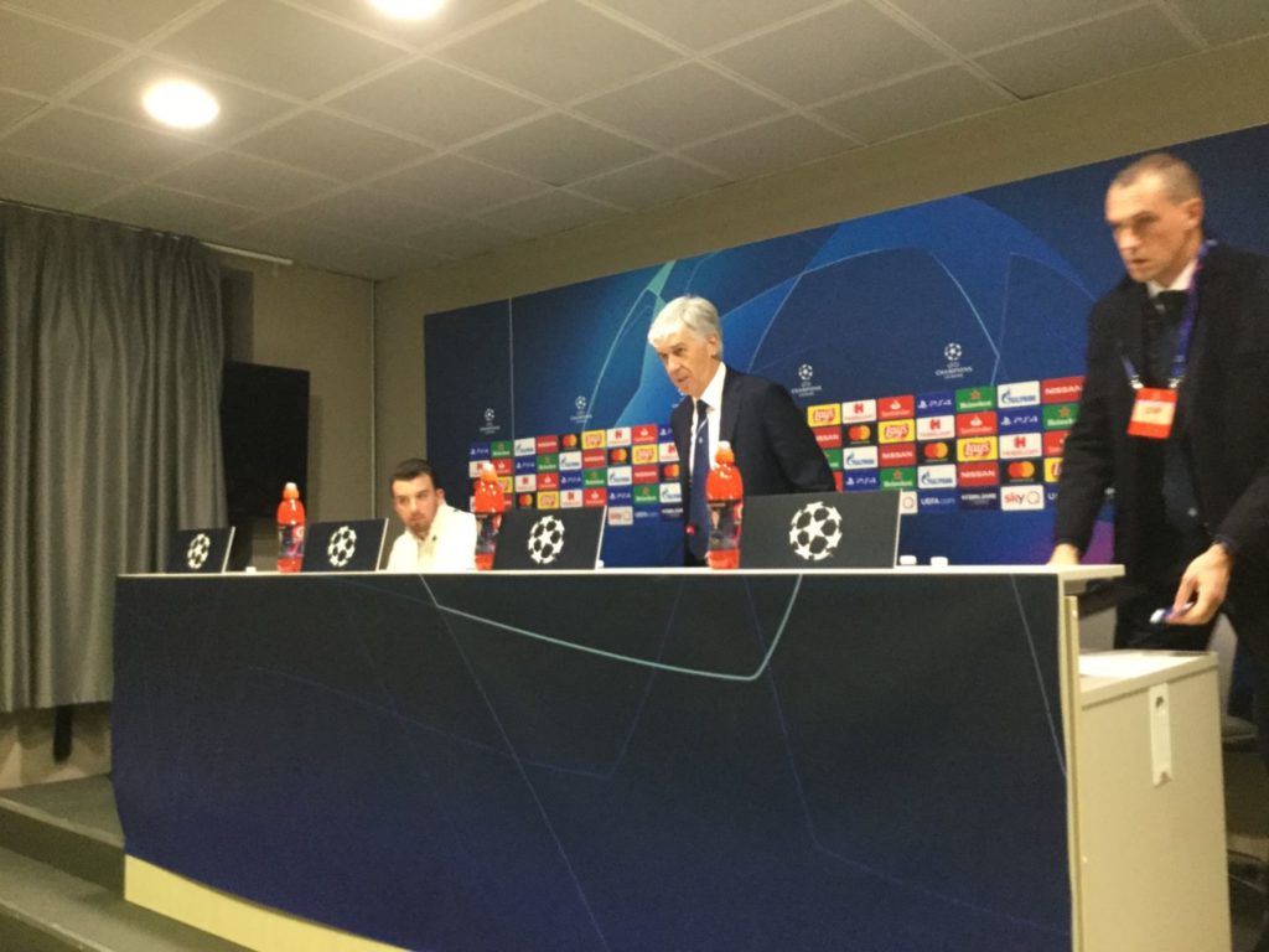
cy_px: 476
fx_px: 1136
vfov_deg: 45.4
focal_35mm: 31
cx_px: 634
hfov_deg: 58.4
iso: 200
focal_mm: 3.3
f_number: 2.4
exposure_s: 1/20
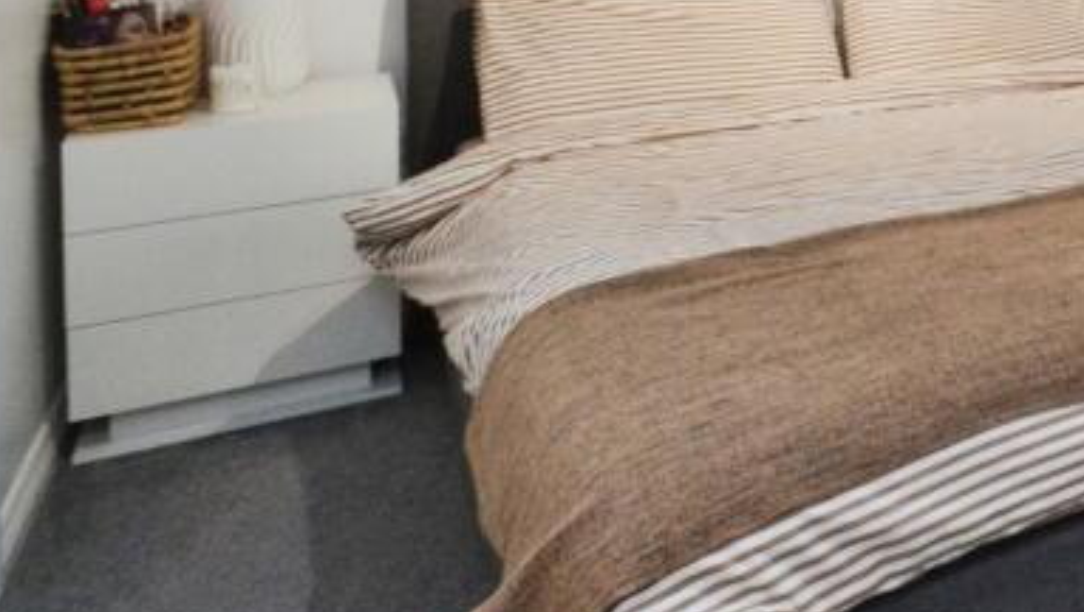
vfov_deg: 25.2
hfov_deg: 34.3
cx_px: 1409
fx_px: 1208
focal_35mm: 42
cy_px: -149
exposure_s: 1/25
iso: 1000
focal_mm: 10
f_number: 9
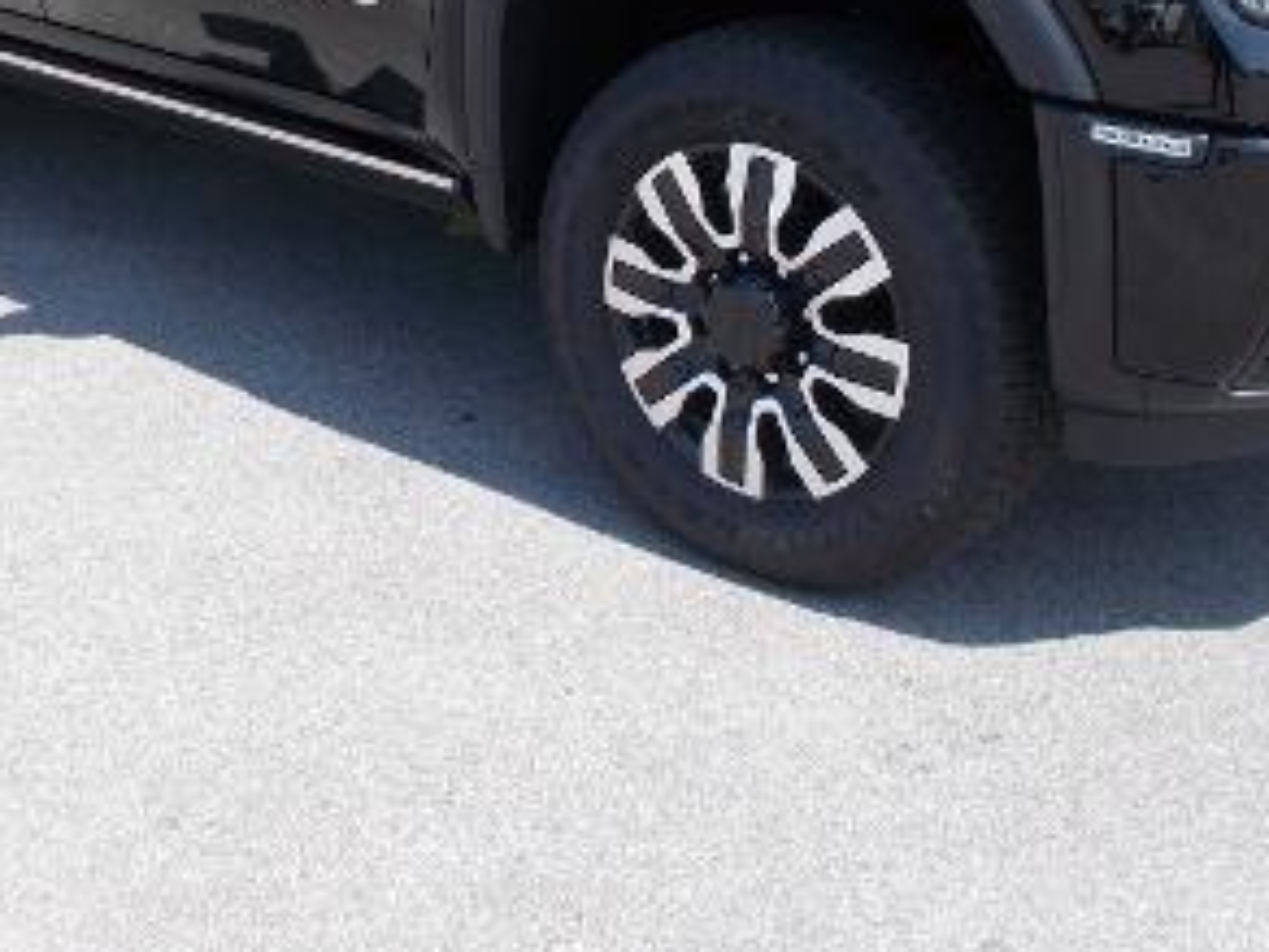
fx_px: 2090
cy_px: -26
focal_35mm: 57
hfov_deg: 33.7
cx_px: 548
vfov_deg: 24.4
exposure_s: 1/400
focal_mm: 4.6
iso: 80
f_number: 3.2
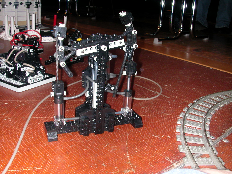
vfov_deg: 38.7
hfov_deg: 50.1
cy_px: 87
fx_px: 248
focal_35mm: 37
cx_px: 116
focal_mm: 5.6
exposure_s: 1/59.9
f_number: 4.5
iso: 105
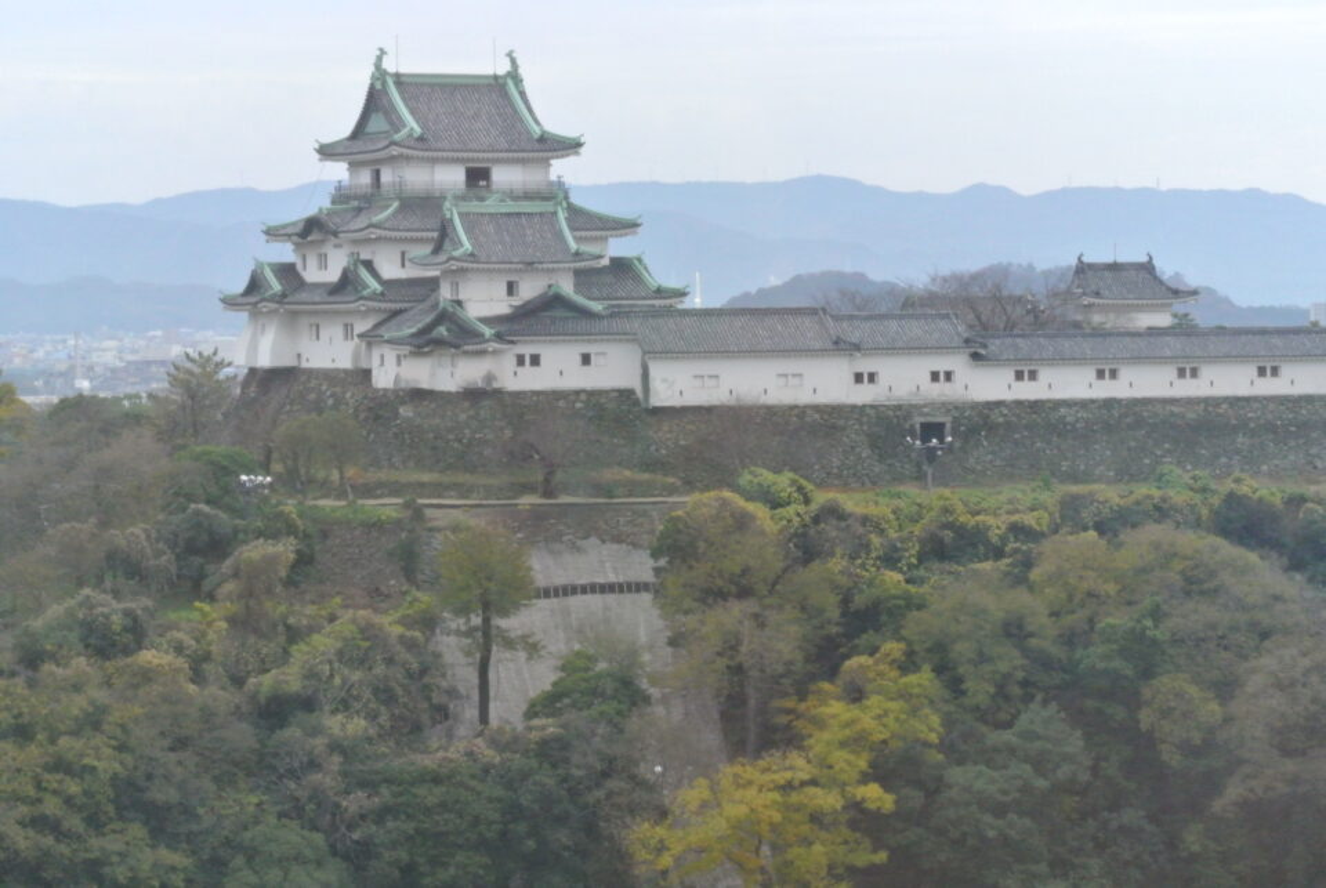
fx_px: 4094
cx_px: 663
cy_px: 444
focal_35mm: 111
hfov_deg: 18.4
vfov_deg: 12.4
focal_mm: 41.2
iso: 1400
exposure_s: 1/30
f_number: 4
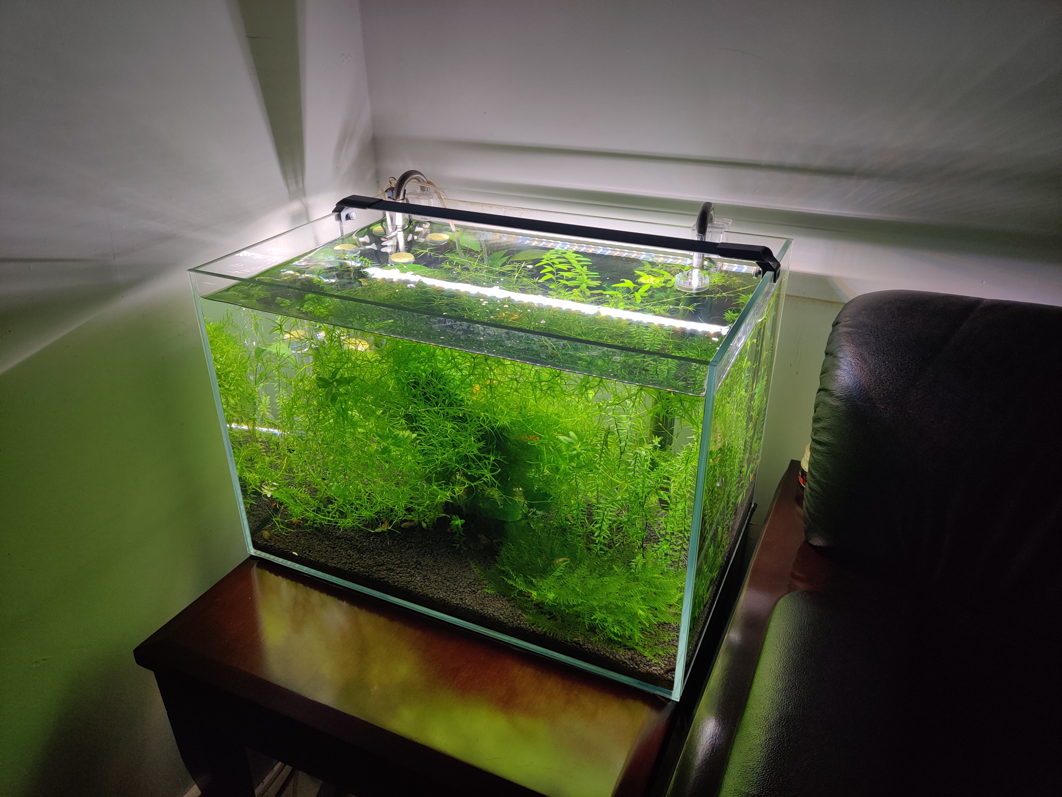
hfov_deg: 65.3
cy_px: 398
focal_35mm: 27
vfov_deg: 51.4
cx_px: 531
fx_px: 828
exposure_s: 1/50
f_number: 1.65
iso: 200
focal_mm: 4.75
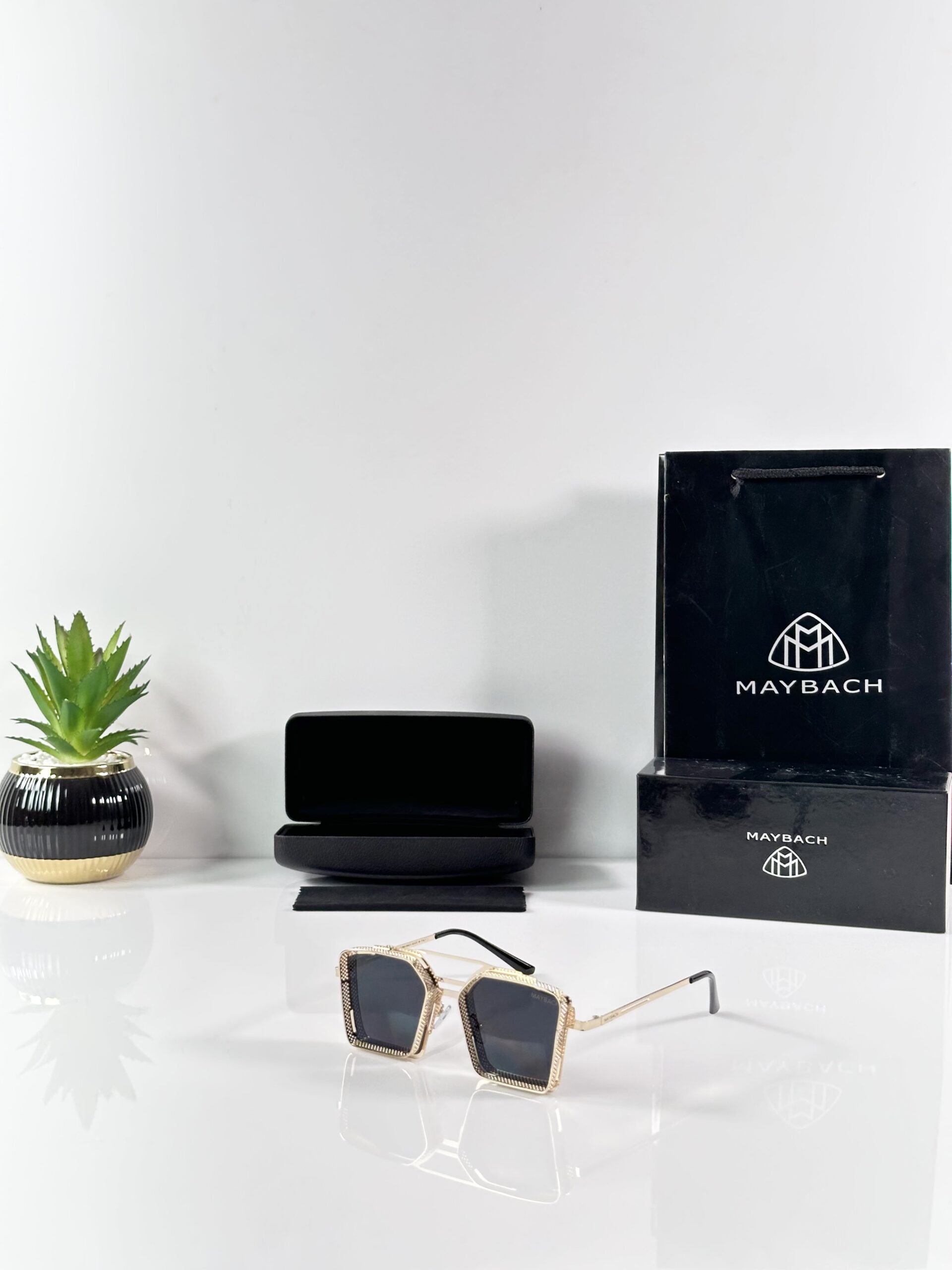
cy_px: 635
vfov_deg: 39.7
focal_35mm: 48
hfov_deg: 30.3
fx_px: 1760
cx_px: 476
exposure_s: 1/50
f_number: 1.78
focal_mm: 6.86
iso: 50
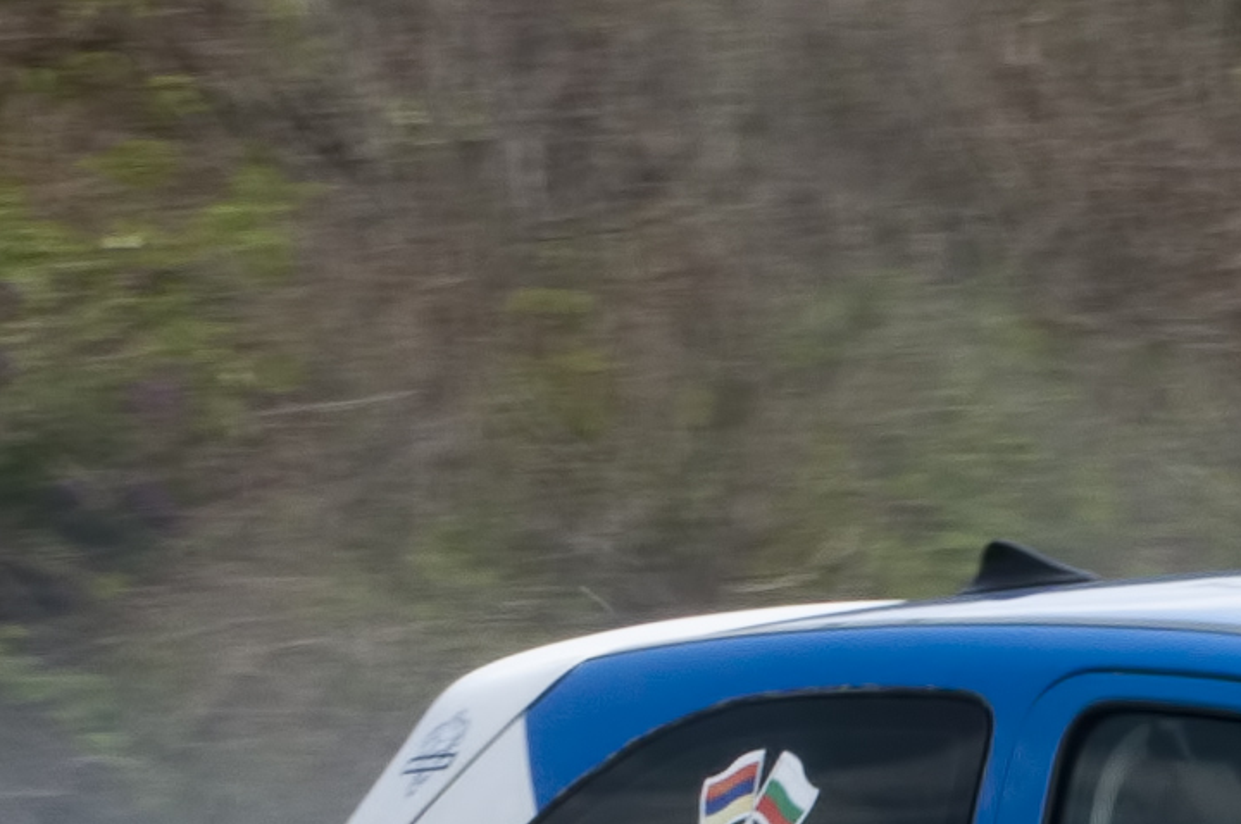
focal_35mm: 625
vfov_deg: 2.2
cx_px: 2380
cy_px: 1686
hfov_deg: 3.3
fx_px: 21516
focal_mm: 70
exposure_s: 1/160
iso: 400
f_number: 22
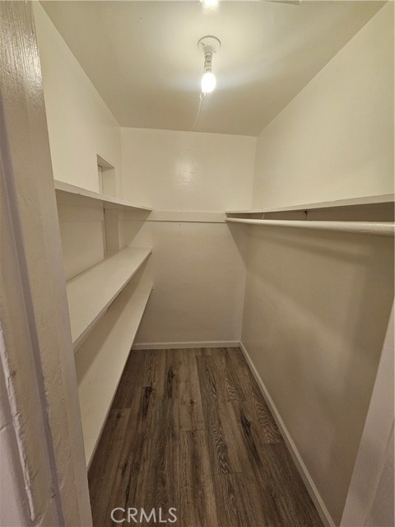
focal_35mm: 13
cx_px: 198
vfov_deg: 106.2
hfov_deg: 89.9
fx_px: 198
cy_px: 264
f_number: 2.2
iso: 200
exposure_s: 1/60
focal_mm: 2.2
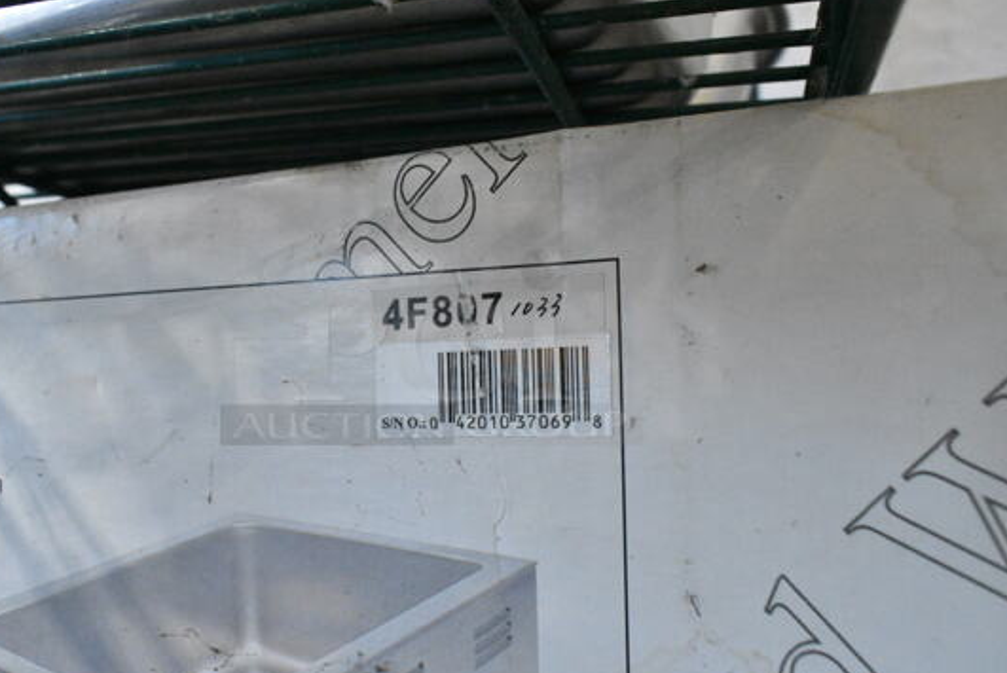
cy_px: 345
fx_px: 868
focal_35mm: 31
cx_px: 432
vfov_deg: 42.4
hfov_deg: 60.0
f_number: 7.1
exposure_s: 1/200
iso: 6400
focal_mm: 18
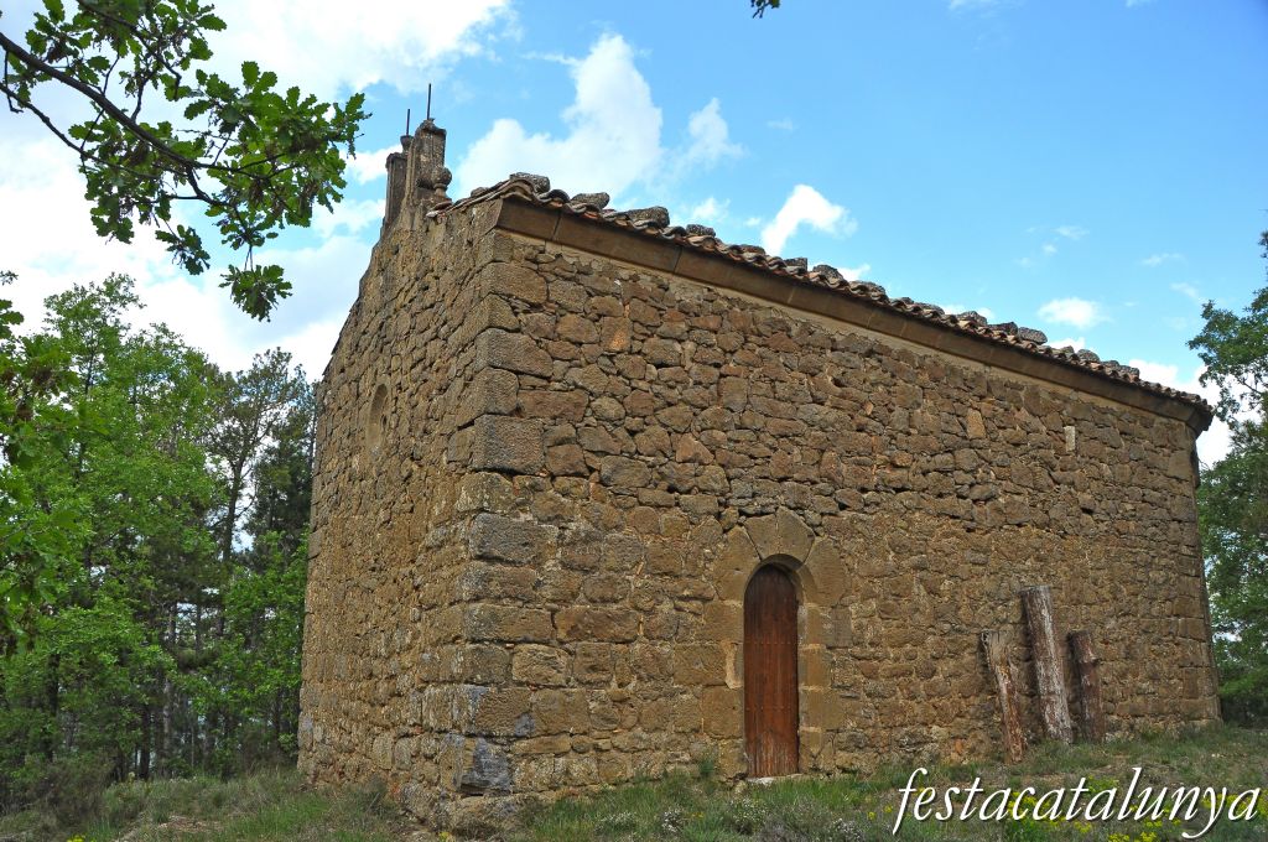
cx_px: 634
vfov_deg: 47.8
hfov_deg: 67.4
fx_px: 950
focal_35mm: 27
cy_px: 421
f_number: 9
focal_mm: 18
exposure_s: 1/320
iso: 500
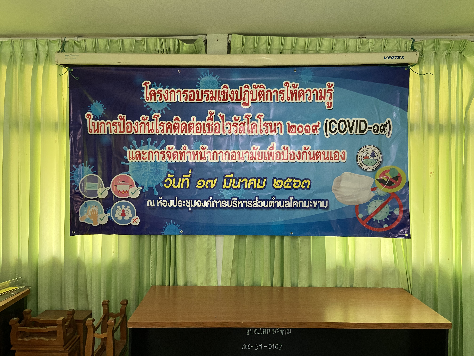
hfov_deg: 67.3
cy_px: 178
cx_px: 237
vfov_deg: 53.1
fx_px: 356
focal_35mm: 26
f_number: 1.8
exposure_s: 1/50
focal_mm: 4.25
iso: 320
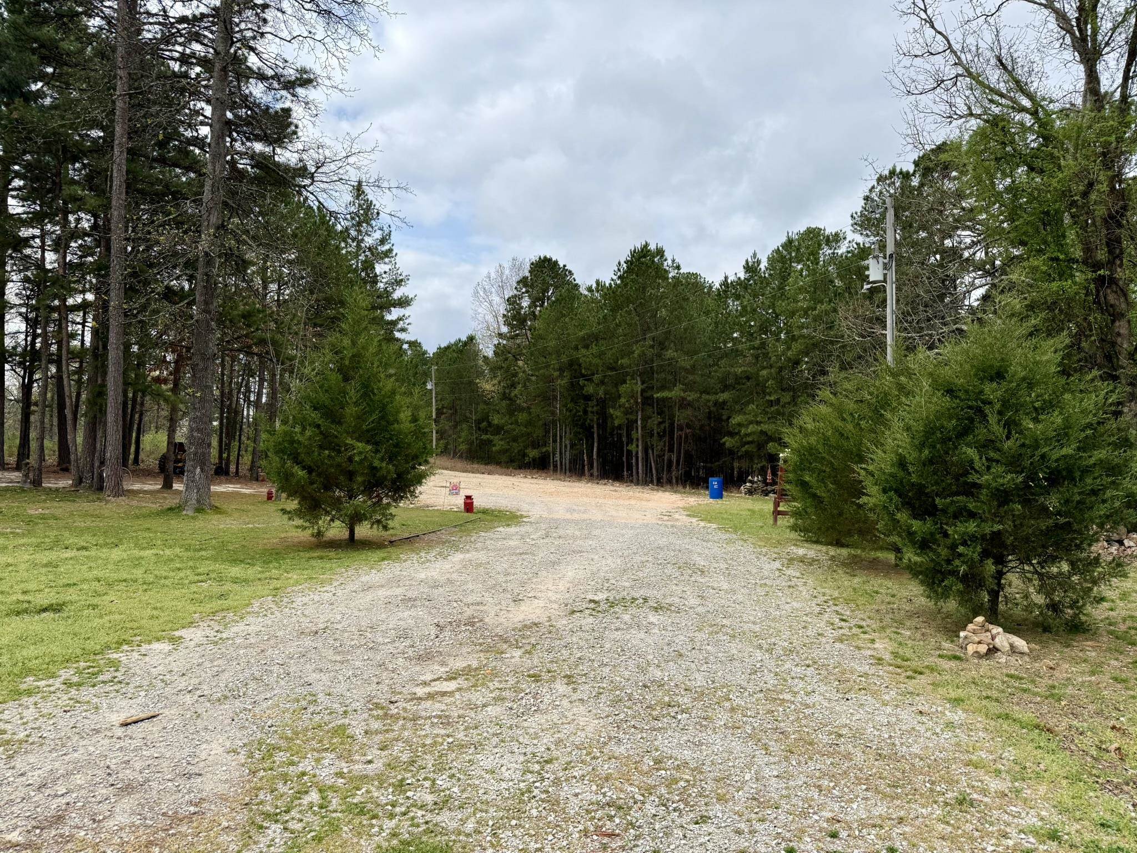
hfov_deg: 71.6
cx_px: 568
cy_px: 426
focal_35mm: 24
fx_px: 788
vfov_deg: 56.8
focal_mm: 6.76
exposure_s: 1/3021
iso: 80
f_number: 1.78
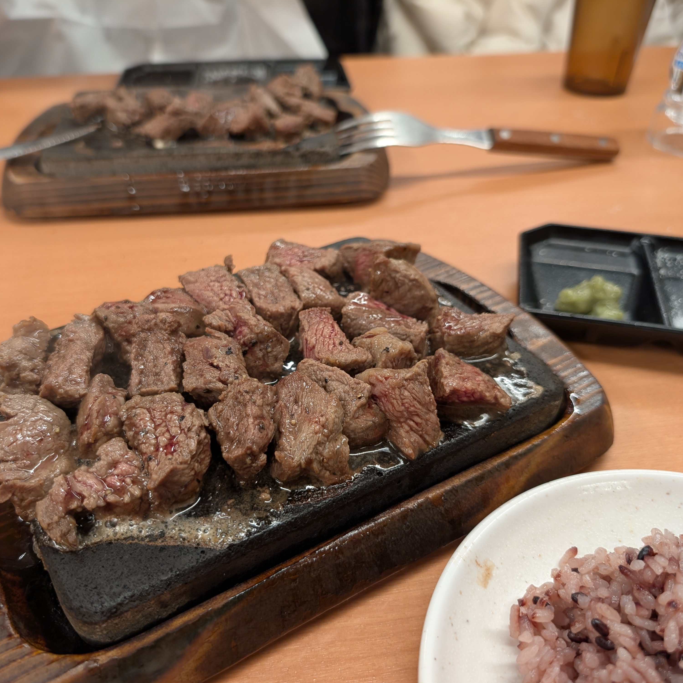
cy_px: 340
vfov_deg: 55.6
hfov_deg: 55.5
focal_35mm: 29
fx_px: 647
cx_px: 308
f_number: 1.68
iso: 35
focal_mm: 6.9
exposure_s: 1/30
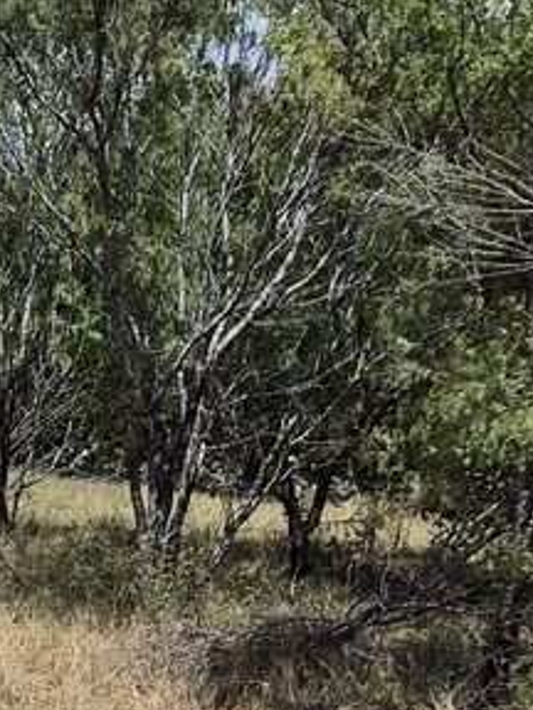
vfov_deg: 28.4
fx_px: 1334
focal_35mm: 65
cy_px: 666
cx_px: -412
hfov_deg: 18.1
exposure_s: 1/2904
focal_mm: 1.74
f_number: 2.2
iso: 50
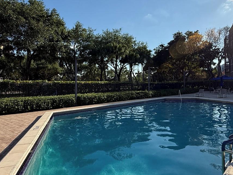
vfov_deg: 53.0
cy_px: 80
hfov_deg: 66.9
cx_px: 135
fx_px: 175
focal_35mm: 26
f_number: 2.2
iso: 64
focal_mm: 2.22
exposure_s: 1/1901
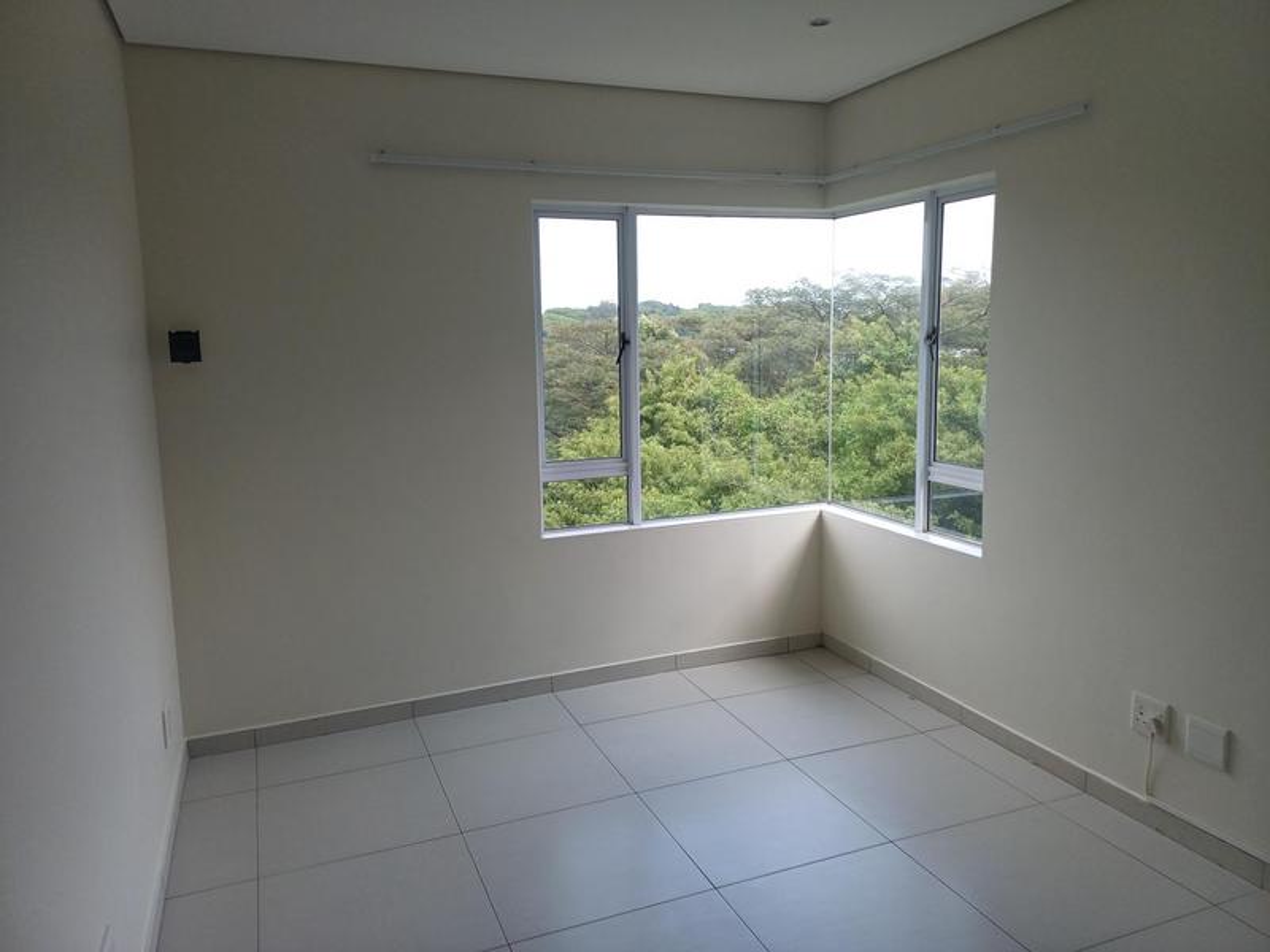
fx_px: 917
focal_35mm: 25
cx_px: 635
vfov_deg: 54.9
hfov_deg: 69.4
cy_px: 476
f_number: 1.8
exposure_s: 1/278
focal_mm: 4.65
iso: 50
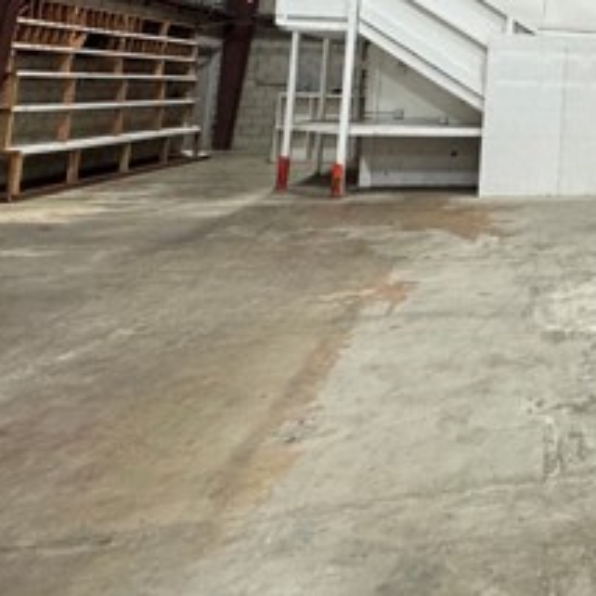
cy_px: 19
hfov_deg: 33.7
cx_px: 760
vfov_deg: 40.2
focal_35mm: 37
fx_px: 721
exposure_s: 1/60
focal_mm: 2.22
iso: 250
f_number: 2.2
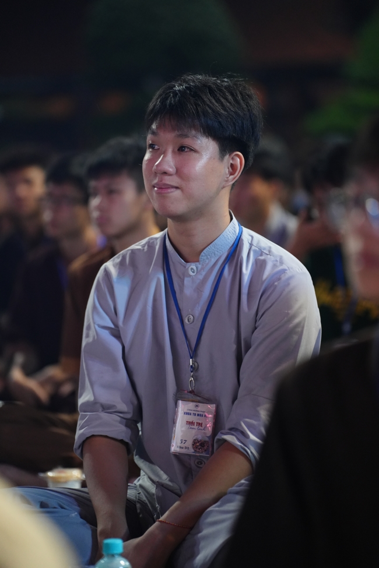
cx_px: 190
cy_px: 284
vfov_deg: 13.7
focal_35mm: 150
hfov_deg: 9.1
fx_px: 2369
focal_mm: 150
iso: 5000
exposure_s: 1/160
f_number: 2.8
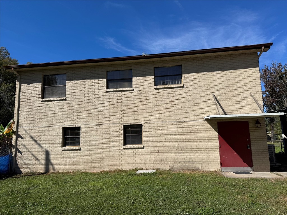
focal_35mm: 24
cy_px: 108
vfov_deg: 56.8
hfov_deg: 71.6
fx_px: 199
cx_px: 144
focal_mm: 6.76
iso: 80
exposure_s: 1/6410
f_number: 1.78
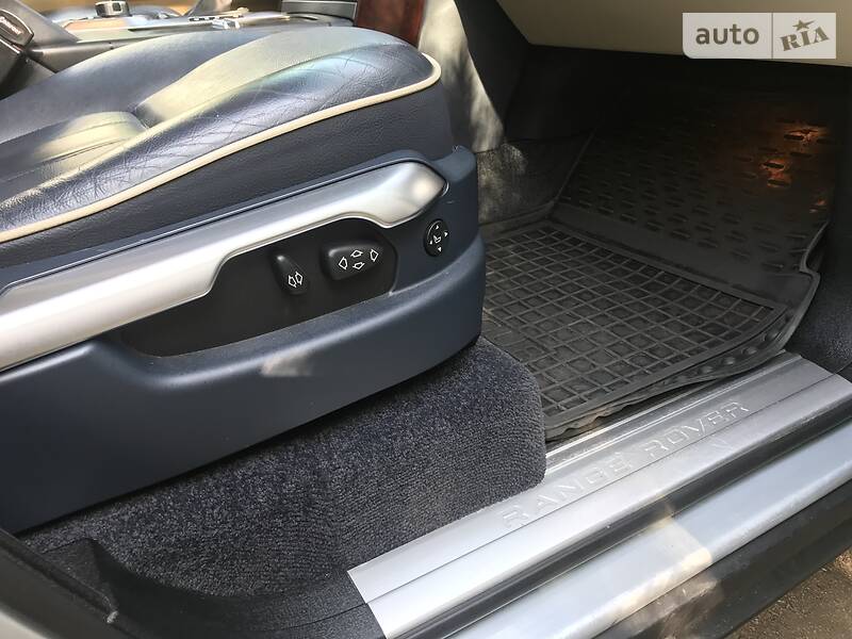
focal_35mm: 28
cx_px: 426
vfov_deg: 49.7
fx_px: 689
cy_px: 320
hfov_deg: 63.4
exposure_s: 1/94
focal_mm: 4
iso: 40
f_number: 1.8
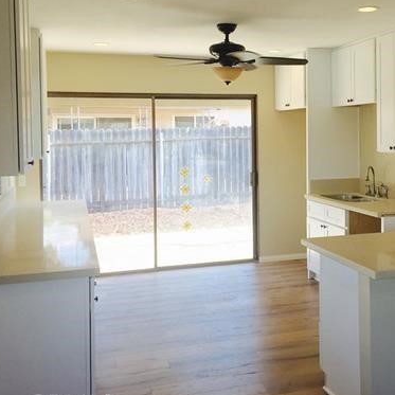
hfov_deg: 37.7
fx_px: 568
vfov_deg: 38.2
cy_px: 165
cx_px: 281
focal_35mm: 44
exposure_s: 1/206
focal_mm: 4.15
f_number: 2.2
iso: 32
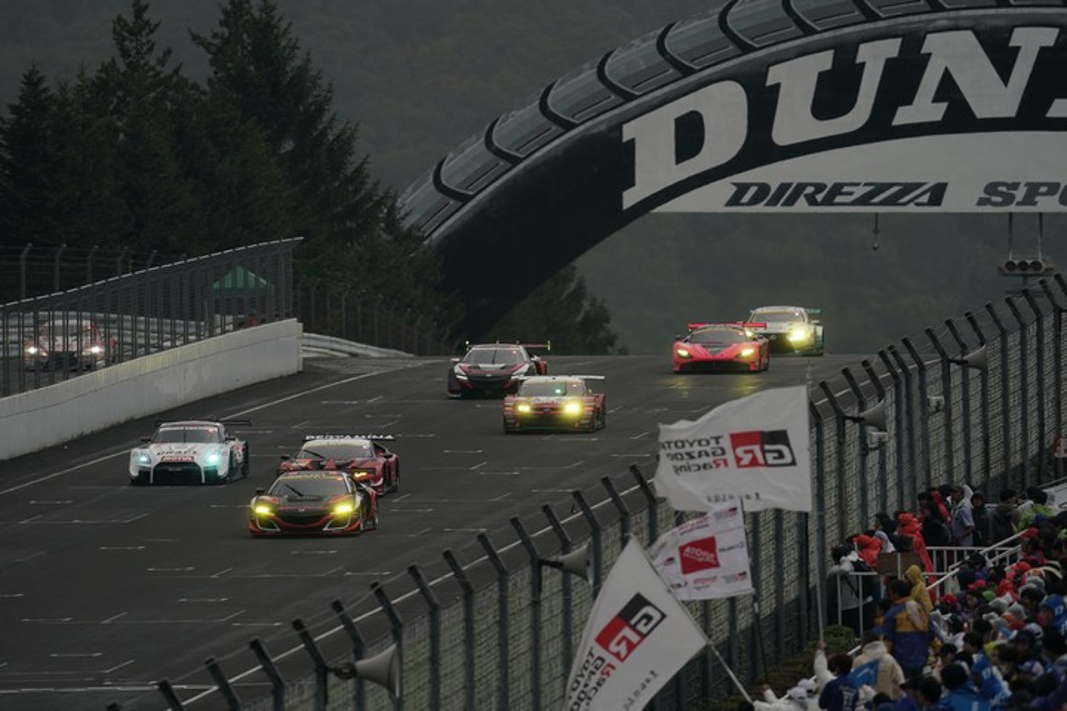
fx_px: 17782
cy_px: 356
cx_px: 534
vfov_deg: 2.3
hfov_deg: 3.4
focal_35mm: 600
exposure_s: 1/640
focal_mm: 600
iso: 800
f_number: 6.3
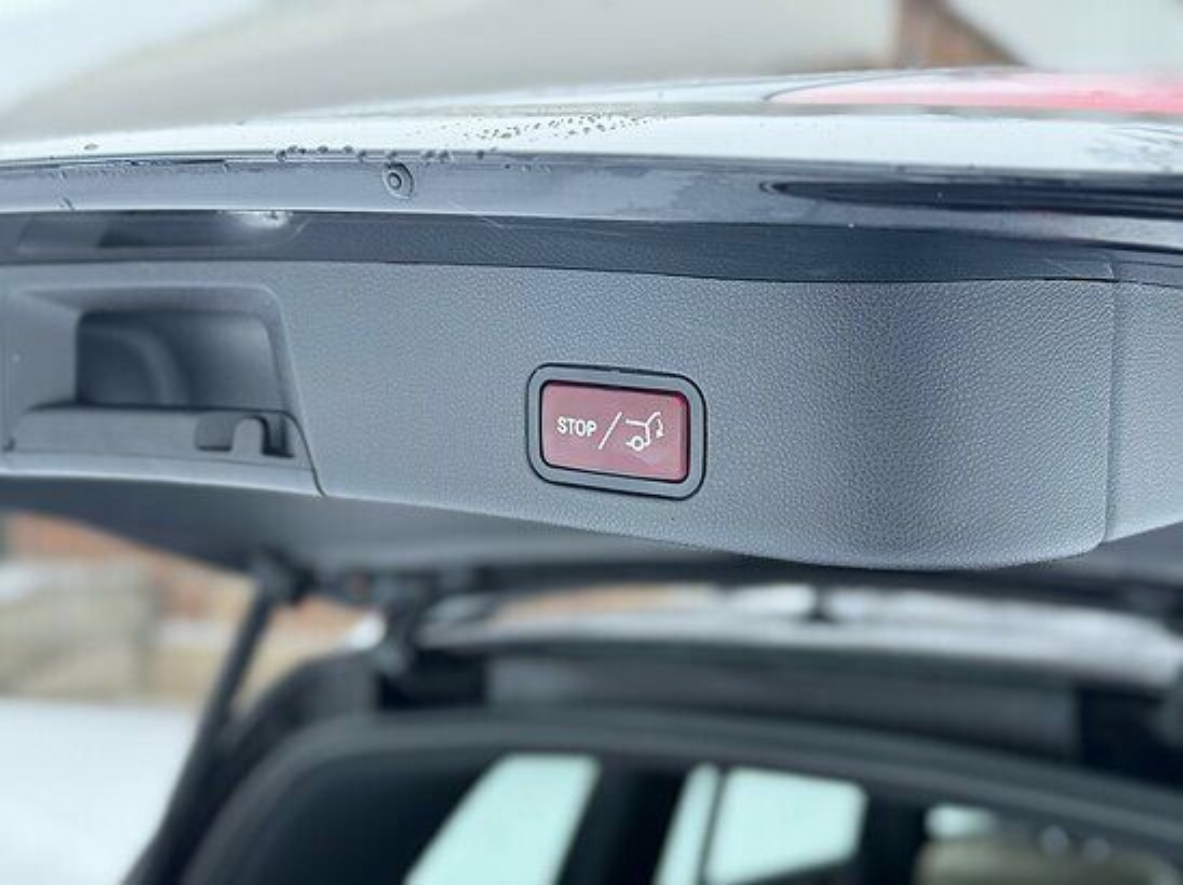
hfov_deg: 39.7
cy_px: 442
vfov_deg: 30.2
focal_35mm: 48
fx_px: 1639
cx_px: 592
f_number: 1.78
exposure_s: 1/74
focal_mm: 6.76
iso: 100
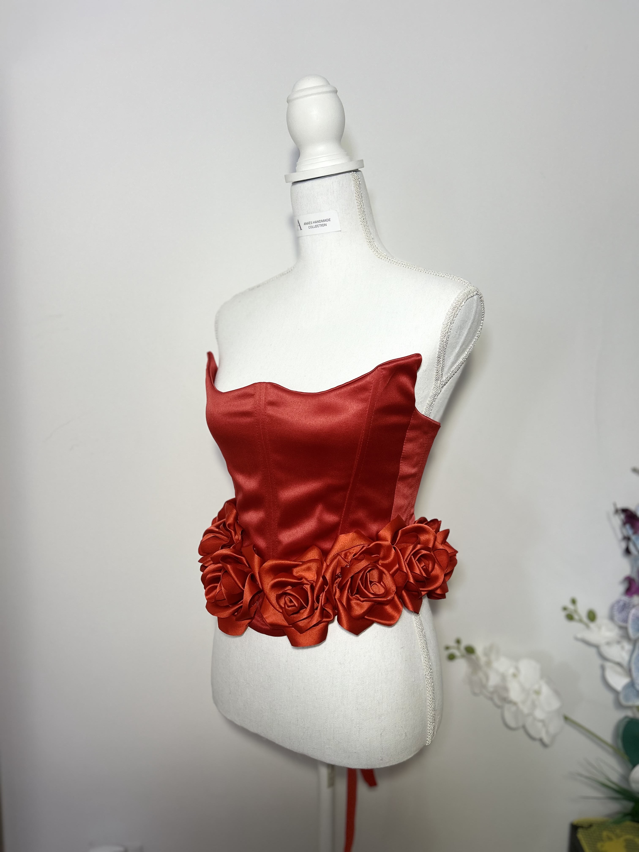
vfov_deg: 67.3
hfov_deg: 53.1
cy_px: 426
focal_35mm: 26
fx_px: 640
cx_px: 320
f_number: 1.5
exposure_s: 1/100
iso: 100
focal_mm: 5.7
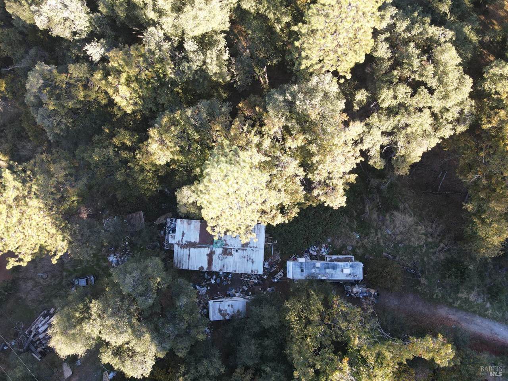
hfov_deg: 71.6
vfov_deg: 56.8
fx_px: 352
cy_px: 190
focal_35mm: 24
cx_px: 254
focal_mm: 4.5
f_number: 2.8
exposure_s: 1/60
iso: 110
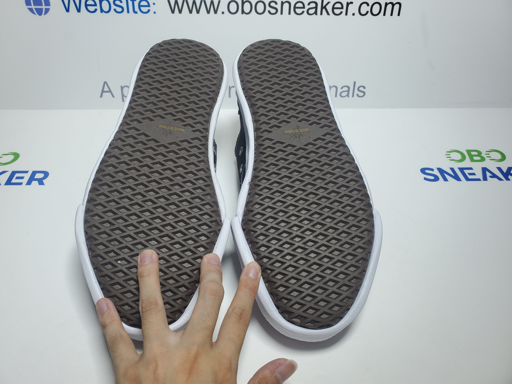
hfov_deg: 67.3
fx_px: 385
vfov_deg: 53.1
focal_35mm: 26
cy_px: 192
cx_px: 256
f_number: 2.4
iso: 50
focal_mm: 4.3
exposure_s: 1/318
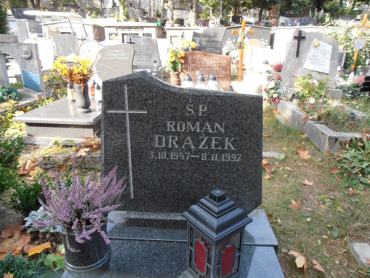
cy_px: 139
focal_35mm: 24
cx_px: 185
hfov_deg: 71.6
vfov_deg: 56.8
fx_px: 257
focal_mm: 4.2
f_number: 3
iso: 80
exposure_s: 1/125
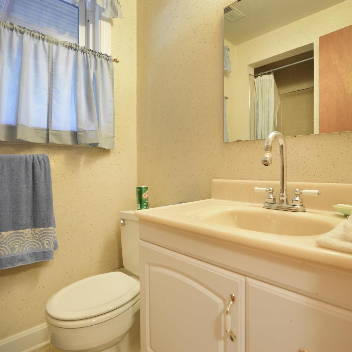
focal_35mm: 20
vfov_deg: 74.8
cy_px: 170
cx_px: 182
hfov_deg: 74.8
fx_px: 230
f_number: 3.5
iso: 400
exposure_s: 1/15
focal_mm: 10
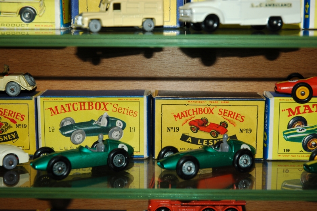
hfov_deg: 24.6
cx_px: 158
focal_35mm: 82
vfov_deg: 16.5
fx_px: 726
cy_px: 106
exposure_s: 1/125
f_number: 5.6
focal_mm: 55
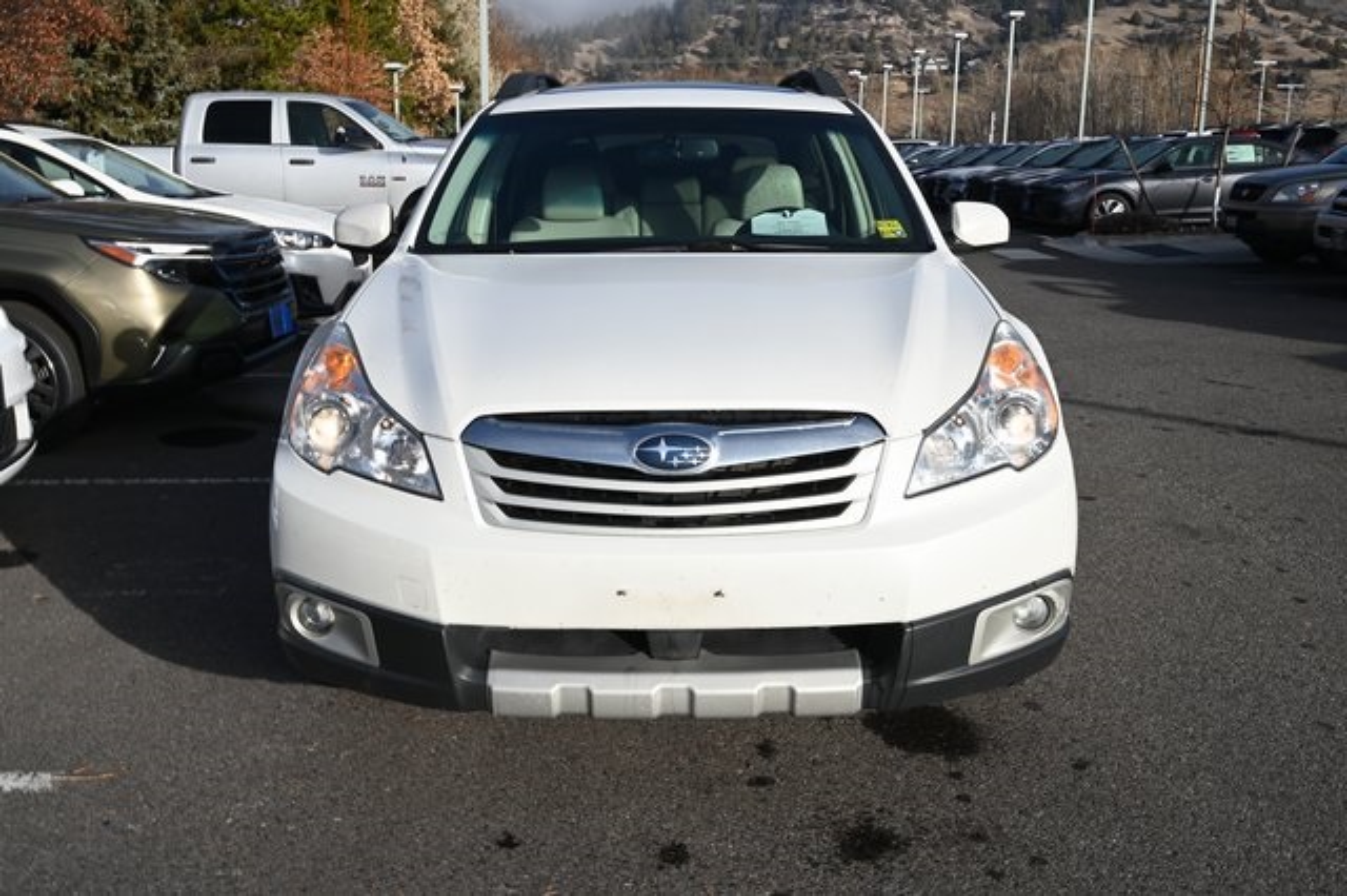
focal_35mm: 35
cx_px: 674
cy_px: 448
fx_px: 1309
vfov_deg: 37.8
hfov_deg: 54.5
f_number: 22
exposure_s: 1/30
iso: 100
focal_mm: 35
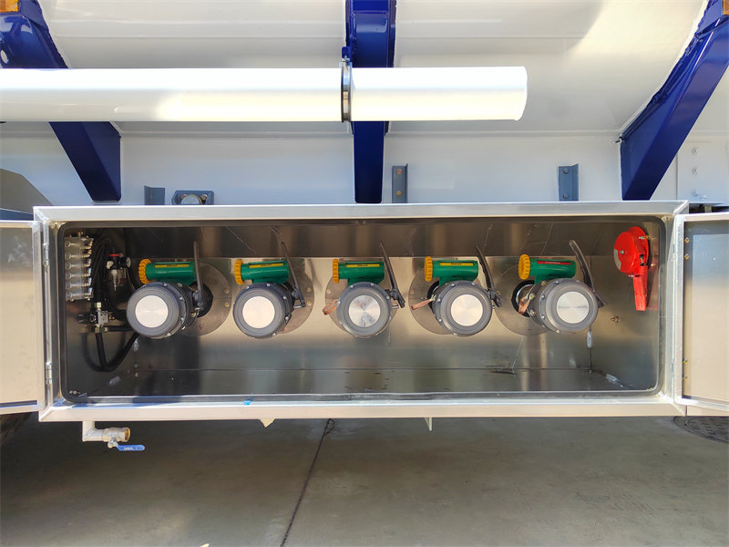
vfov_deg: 54.9
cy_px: 274
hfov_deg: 69.4
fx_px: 526
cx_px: 364
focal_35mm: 25
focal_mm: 5.52
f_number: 1.9
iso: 213
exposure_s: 1/850
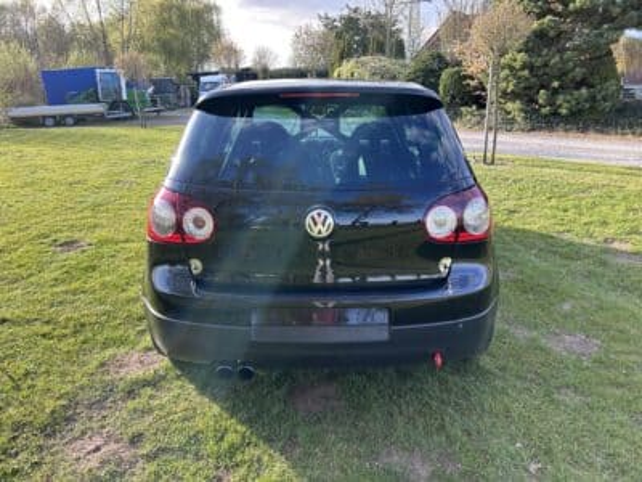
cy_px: 241
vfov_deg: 53.1
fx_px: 482
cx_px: 321
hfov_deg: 67.3
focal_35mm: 26
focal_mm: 5.7
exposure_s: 1/418
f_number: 1.5
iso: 50
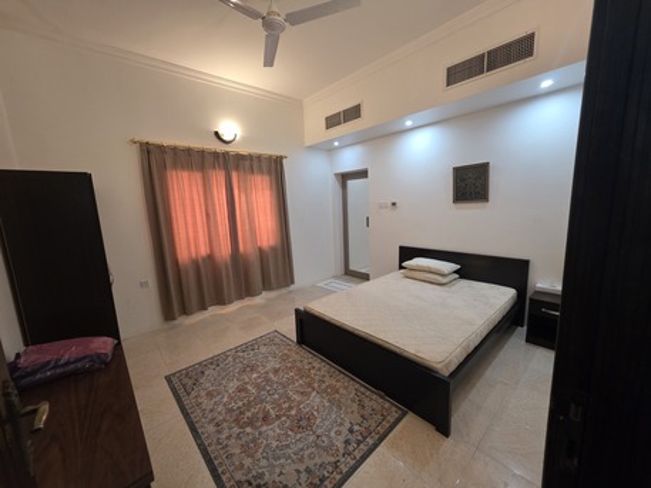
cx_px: 326
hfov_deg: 106.2
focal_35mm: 13
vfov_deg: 89.9
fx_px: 245
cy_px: 244
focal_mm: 2.2
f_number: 1.9
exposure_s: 1/50
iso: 200
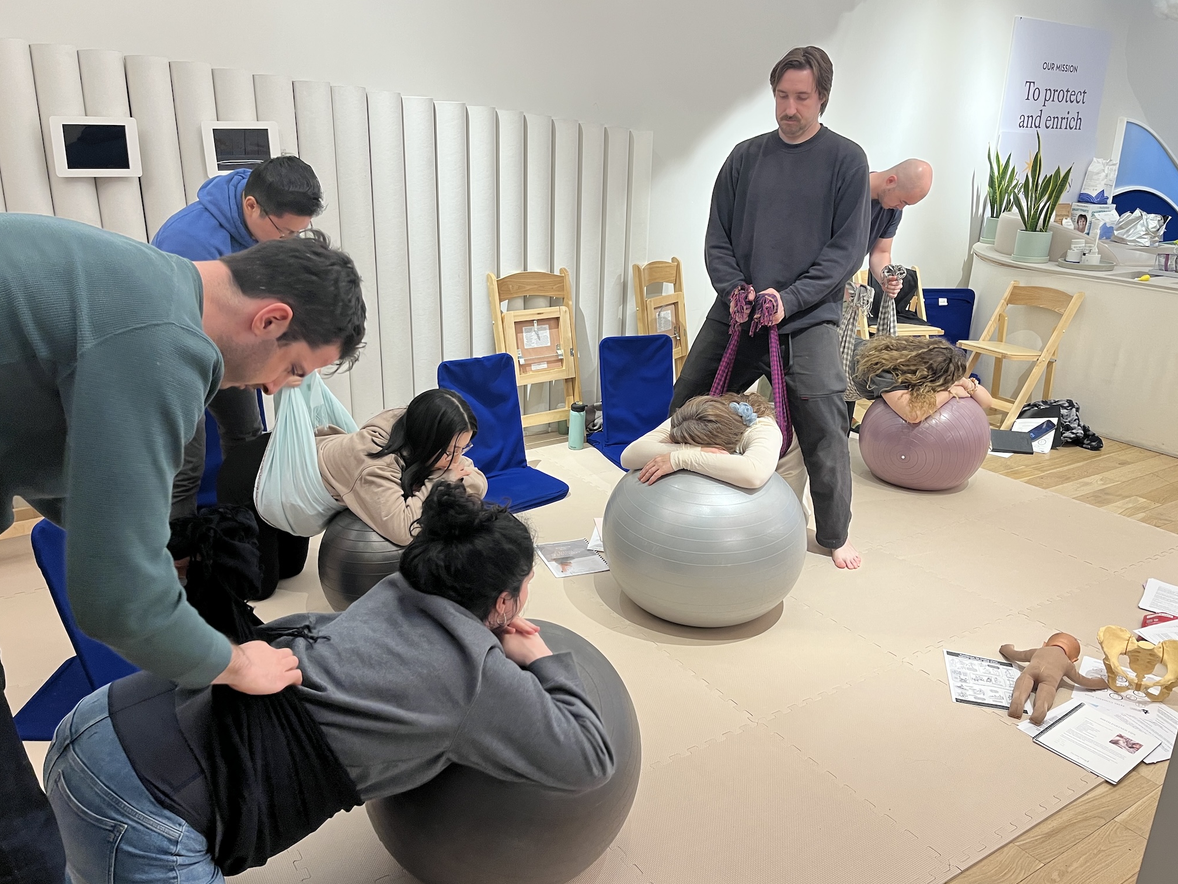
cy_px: 444
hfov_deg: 65.3
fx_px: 919
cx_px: 586
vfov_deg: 51.4
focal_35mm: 27
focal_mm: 5.1
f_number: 1.6
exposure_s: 1/60
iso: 100
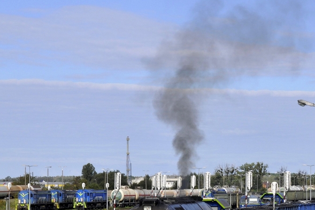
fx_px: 1015
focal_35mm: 116
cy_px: 199
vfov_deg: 11.7
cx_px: 242
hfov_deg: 17.5
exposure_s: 1/400
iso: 200
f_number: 10
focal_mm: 38
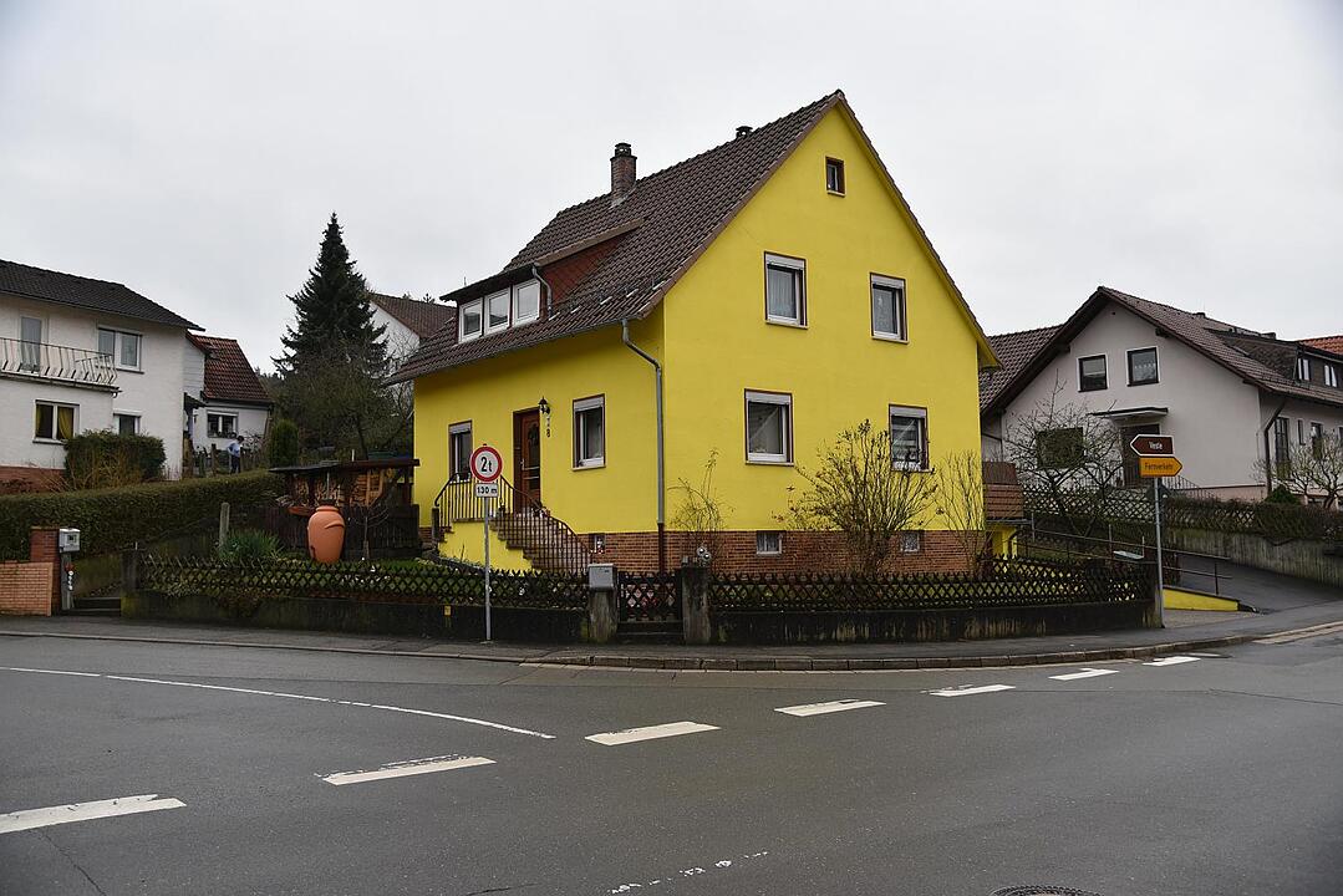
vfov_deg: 42.4
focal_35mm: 31
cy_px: 448
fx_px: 1157
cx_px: 672
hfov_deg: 60.3
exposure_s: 1/1000
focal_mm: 31
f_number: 4
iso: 560
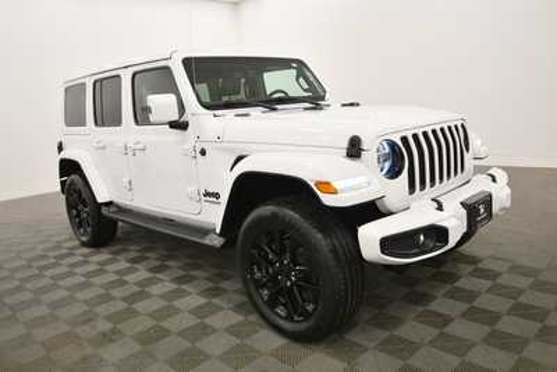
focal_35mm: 27
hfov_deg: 67.4
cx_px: 278
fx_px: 418
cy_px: 186
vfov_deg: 48.0
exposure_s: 1/160
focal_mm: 18
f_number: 5.6
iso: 800
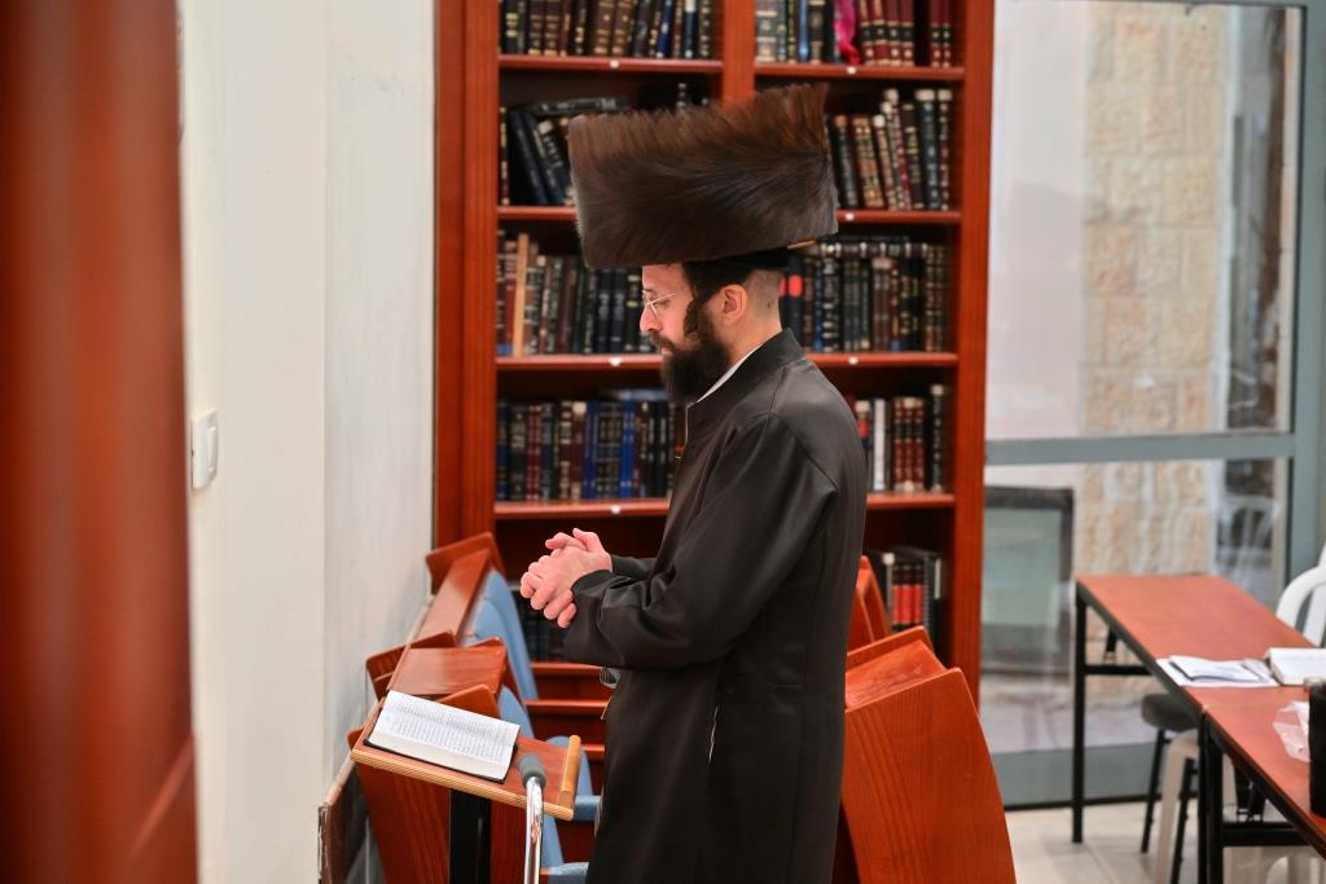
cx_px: 663
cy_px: 442
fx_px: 2615
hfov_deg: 28.4
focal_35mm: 71
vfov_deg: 19.2
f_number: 4
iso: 1250
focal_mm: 71
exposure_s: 1/200
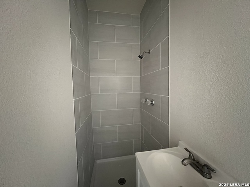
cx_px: 125
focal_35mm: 13
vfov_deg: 89.9
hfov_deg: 106.2
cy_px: 94
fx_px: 94
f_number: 1.8
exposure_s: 1/40
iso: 1000
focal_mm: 1.57
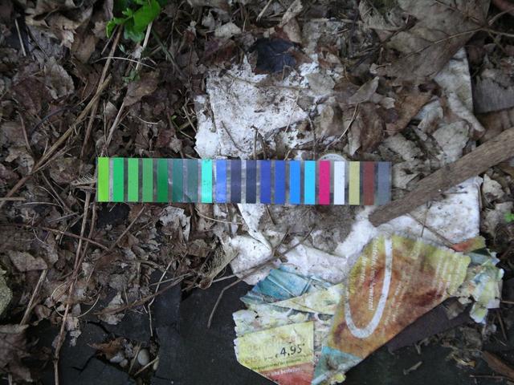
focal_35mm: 114
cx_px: 257
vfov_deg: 13.0
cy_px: 192
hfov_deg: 17.3
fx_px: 1693
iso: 200
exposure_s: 1/100
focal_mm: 23.8
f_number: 4
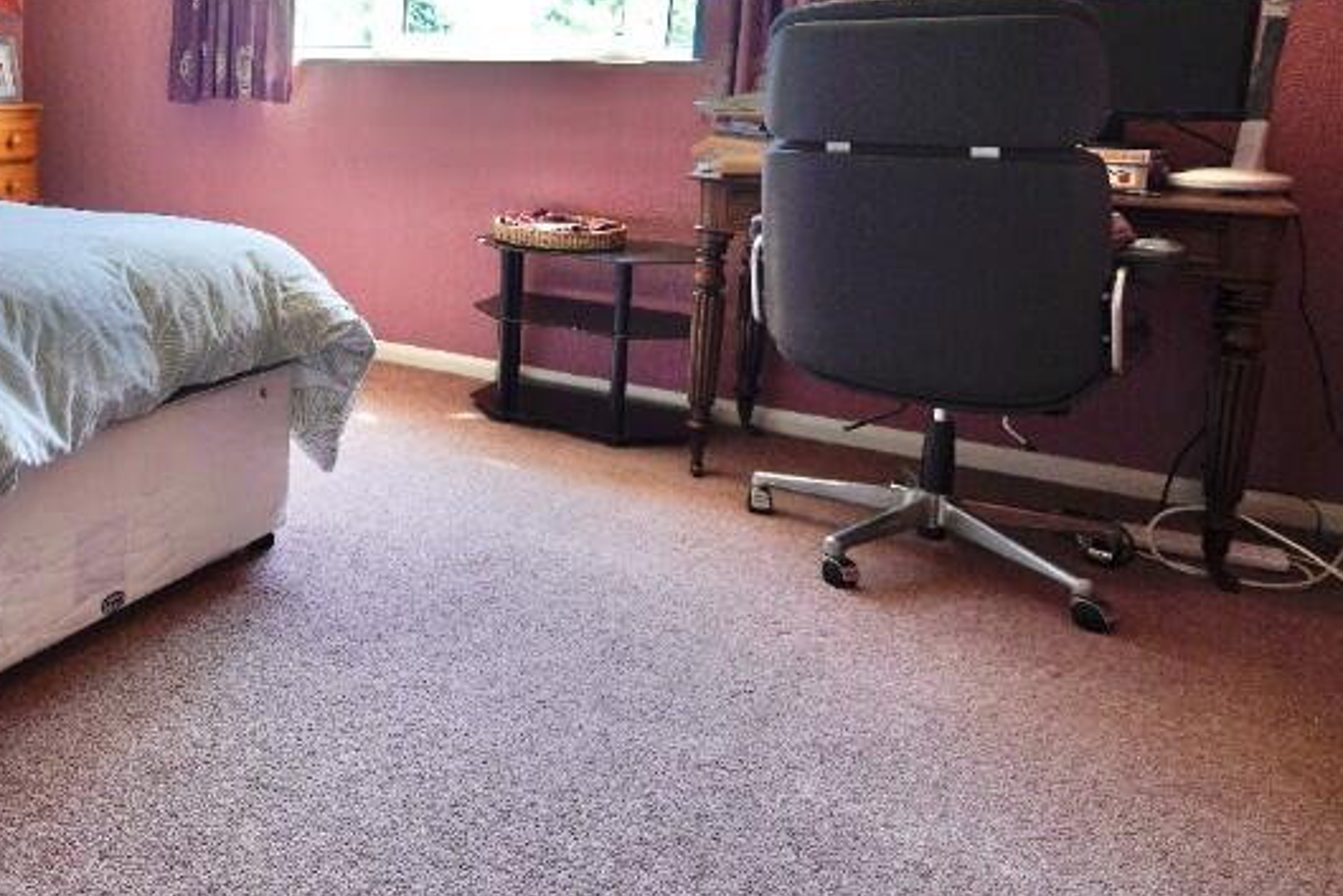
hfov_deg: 50.6
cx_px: 84
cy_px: 202
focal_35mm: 32
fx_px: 1193
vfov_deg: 39.8
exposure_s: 1/60
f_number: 4
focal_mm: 11
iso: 200
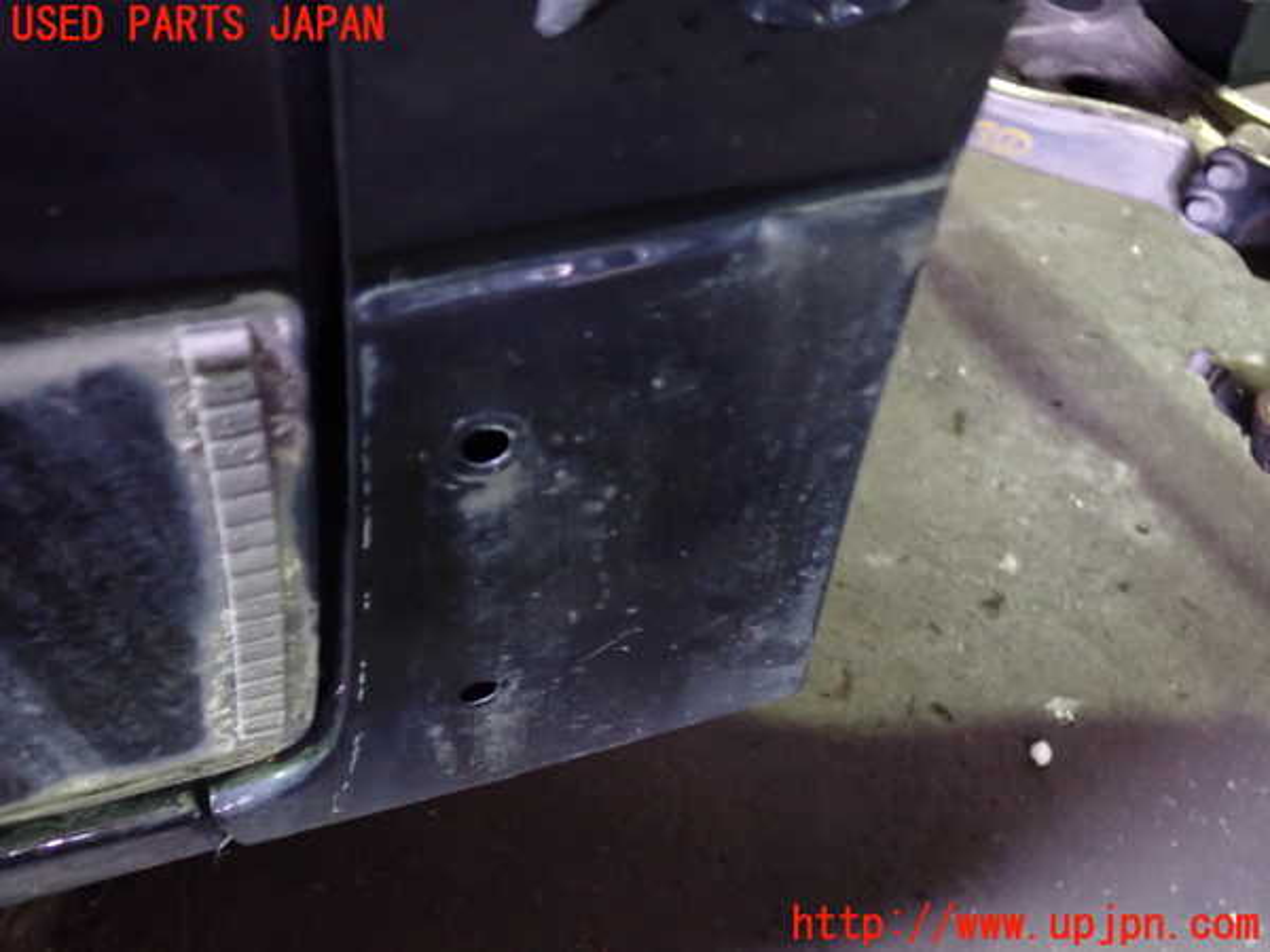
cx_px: 635
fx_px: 1101
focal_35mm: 30
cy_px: 476
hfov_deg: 60.0
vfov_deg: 46.8
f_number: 2.3
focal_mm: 5.4
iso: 800
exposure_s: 1/15
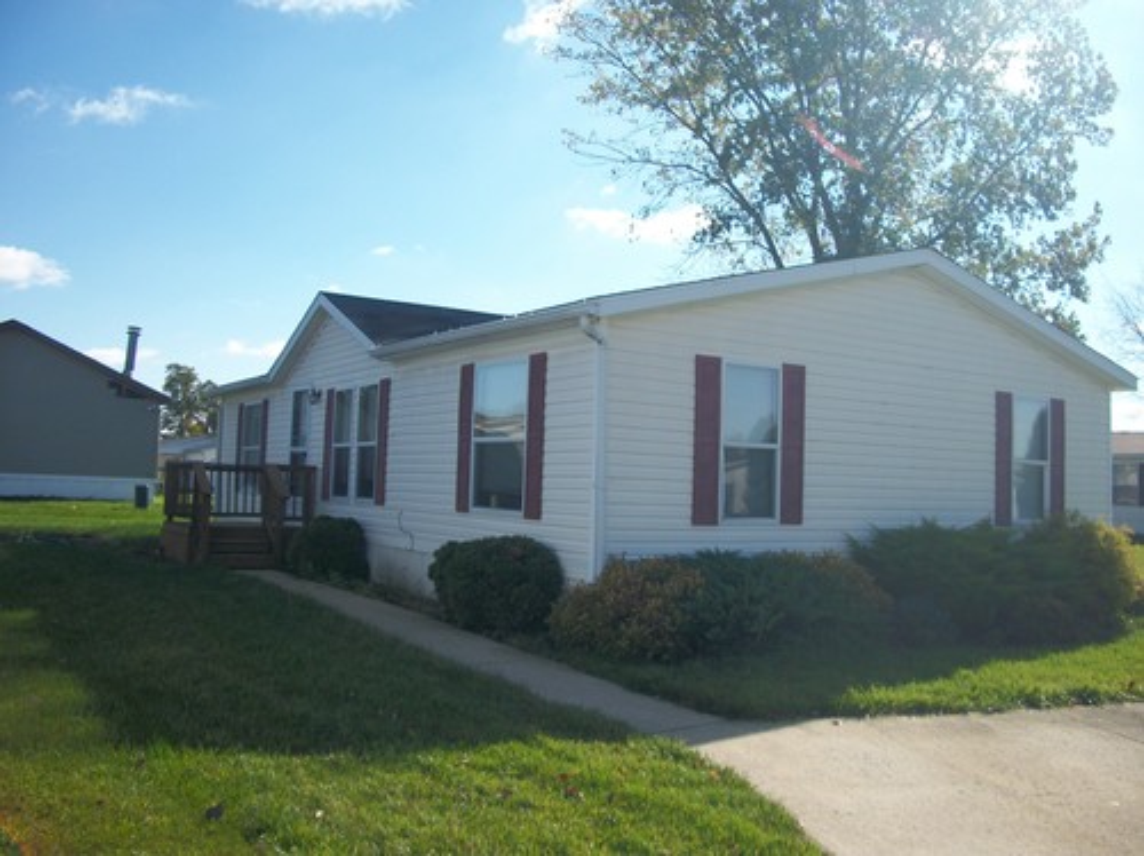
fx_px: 1057
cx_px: 572
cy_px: 428
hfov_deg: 56.9
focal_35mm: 32
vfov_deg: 44.1
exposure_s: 1/160
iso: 80
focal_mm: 5.7
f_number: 8.8
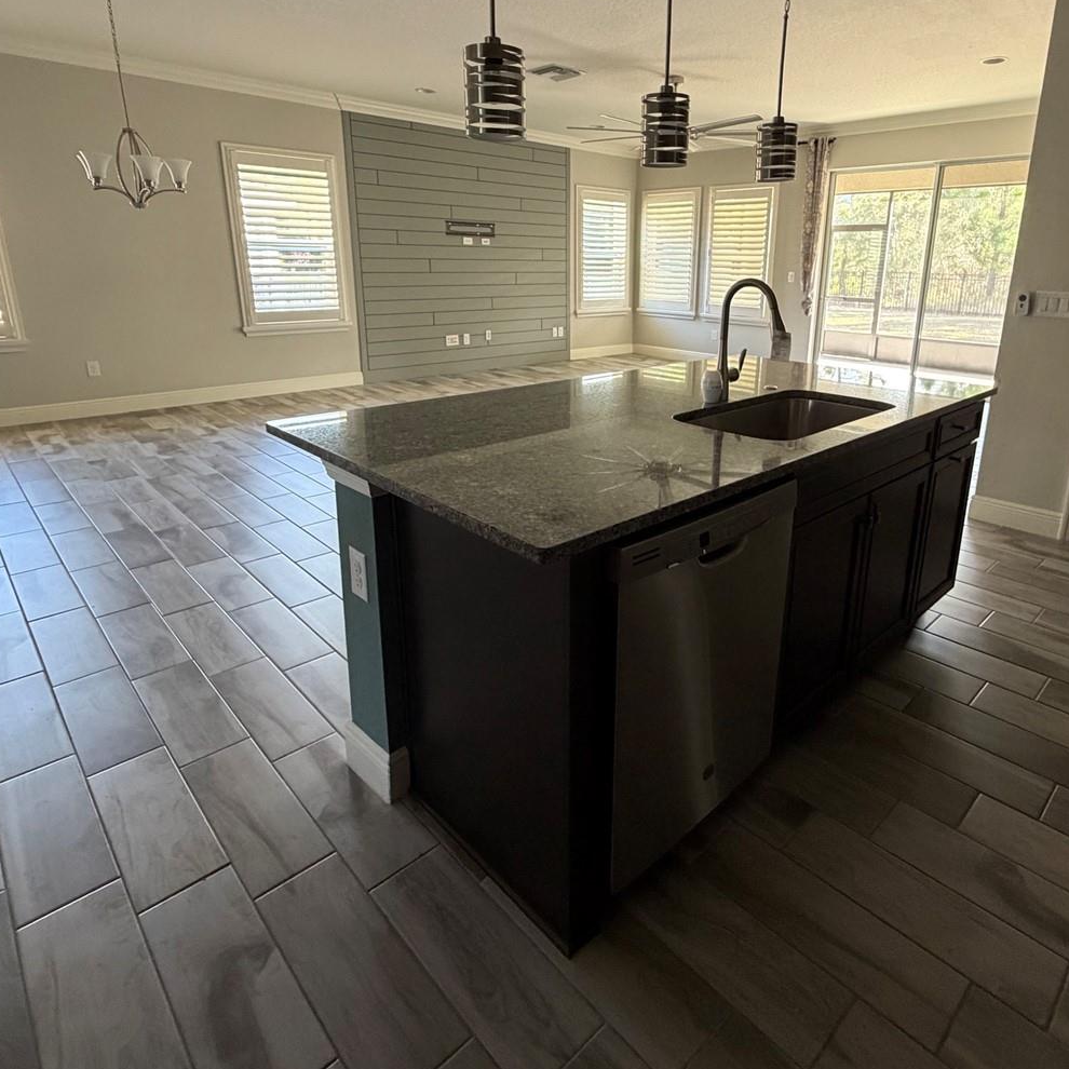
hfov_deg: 74.4
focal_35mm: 20
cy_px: 446
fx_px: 699
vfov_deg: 74.3
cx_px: 613
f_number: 2.2
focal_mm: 2.22
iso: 320
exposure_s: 1/67
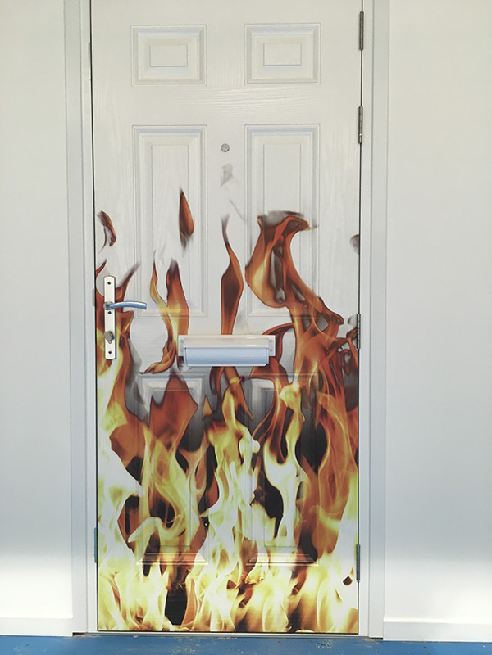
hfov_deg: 48.2
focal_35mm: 29
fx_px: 550
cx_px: 246
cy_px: 328
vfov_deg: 61.7
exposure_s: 1/33
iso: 40
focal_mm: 4.15
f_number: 2.2
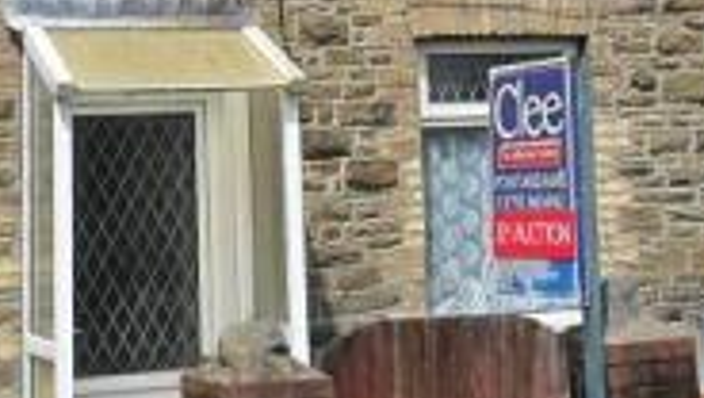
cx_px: 407
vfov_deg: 12.5
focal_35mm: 93
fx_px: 1738
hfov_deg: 22.9
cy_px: -174
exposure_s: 1/180
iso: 100
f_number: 8.9
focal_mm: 4.9
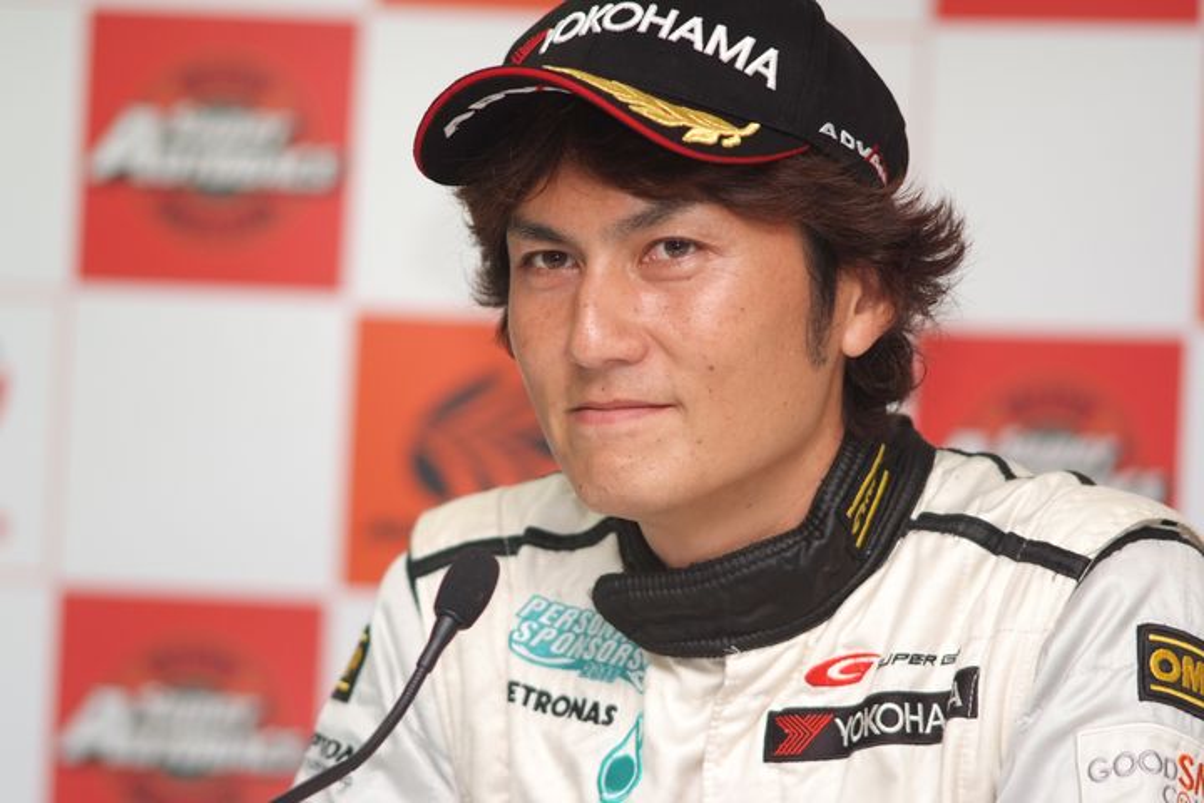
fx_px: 9029
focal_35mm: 270
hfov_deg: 7.6
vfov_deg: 5.1
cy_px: 402
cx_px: 602
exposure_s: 1/250
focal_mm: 180
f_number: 2.8
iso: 400
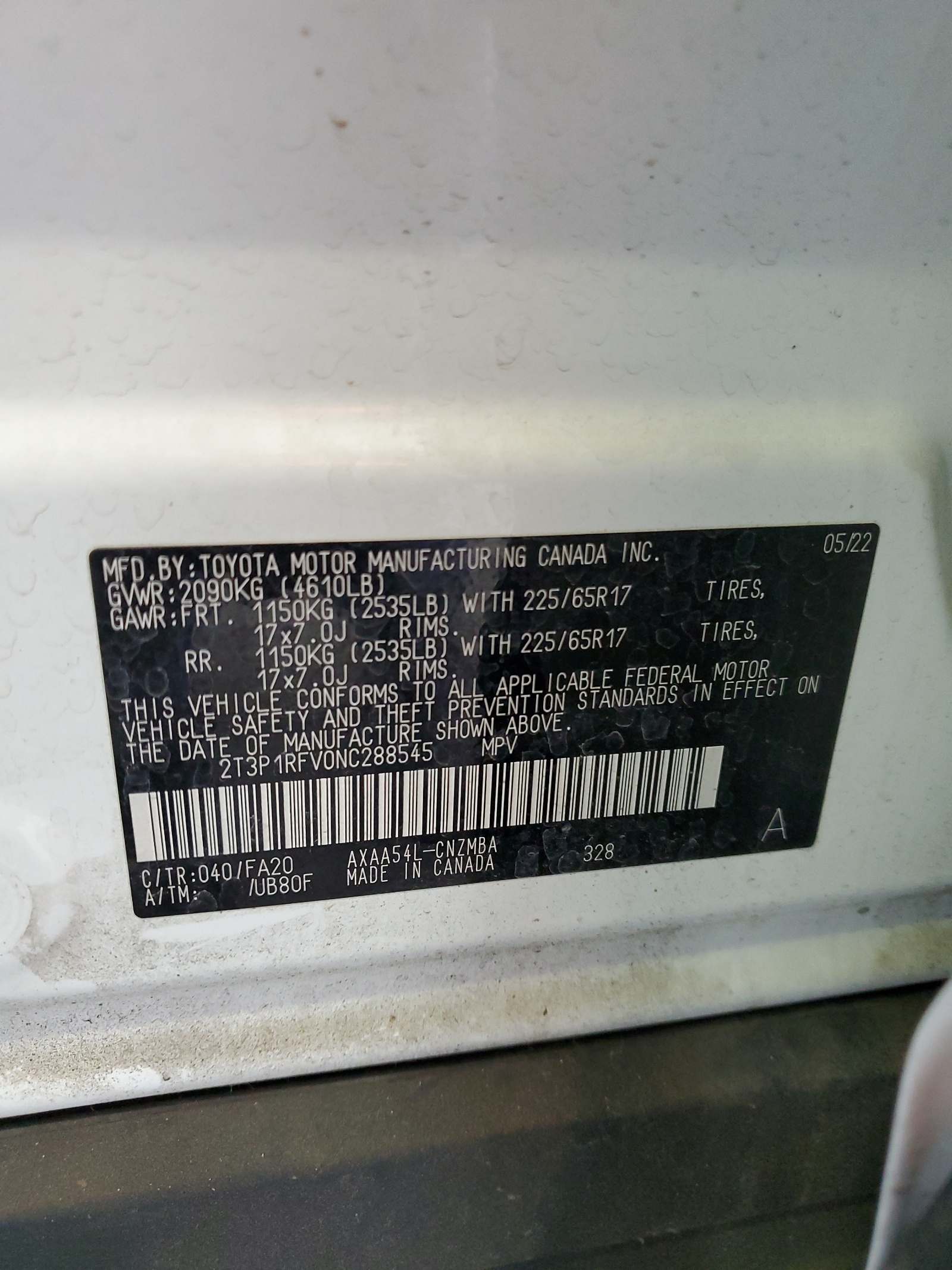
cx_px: 476
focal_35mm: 26
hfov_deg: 53.1
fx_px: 953
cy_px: 635
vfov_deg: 67.3
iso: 264
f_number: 1.5
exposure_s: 1/60.2
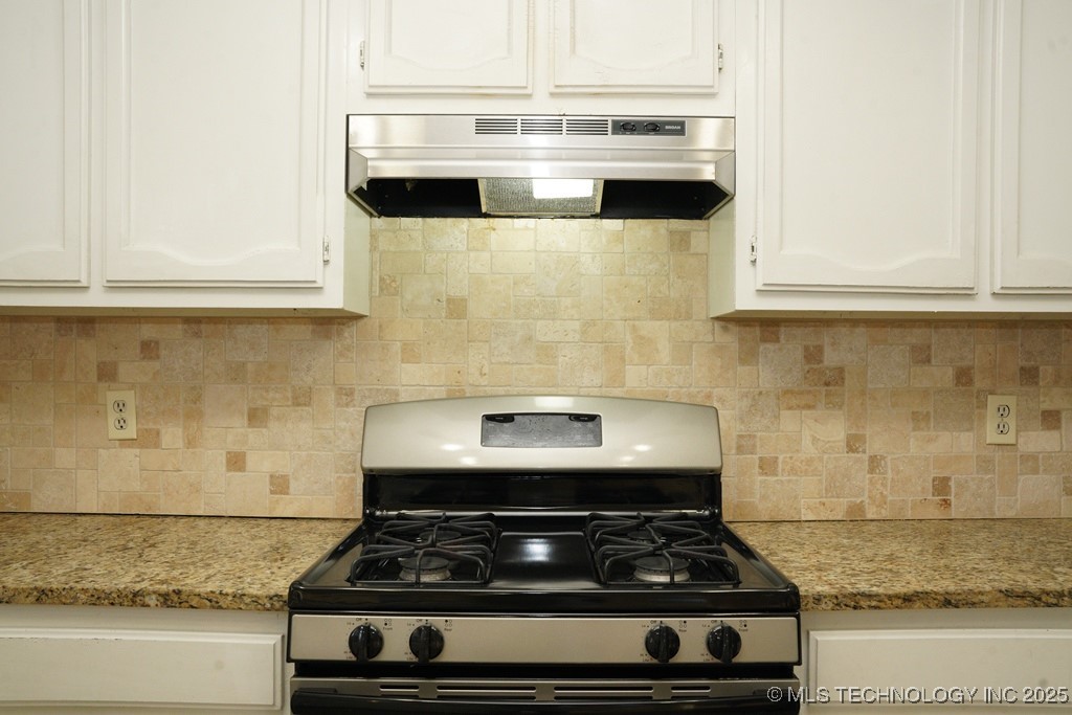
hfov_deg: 62.3
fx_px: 887
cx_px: 536
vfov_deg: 43.9
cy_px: 358
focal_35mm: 30
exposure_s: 1/160
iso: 4000
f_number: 9
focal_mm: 29.8
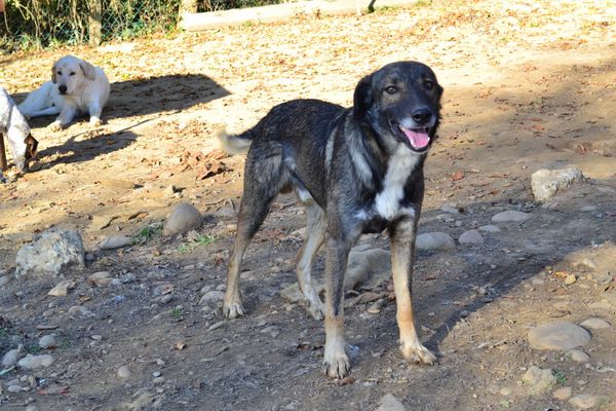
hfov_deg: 24.6
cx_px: 308
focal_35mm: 82
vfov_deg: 16.6
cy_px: 206
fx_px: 1412
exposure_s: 1/125
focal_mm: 55
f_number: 9
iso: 400
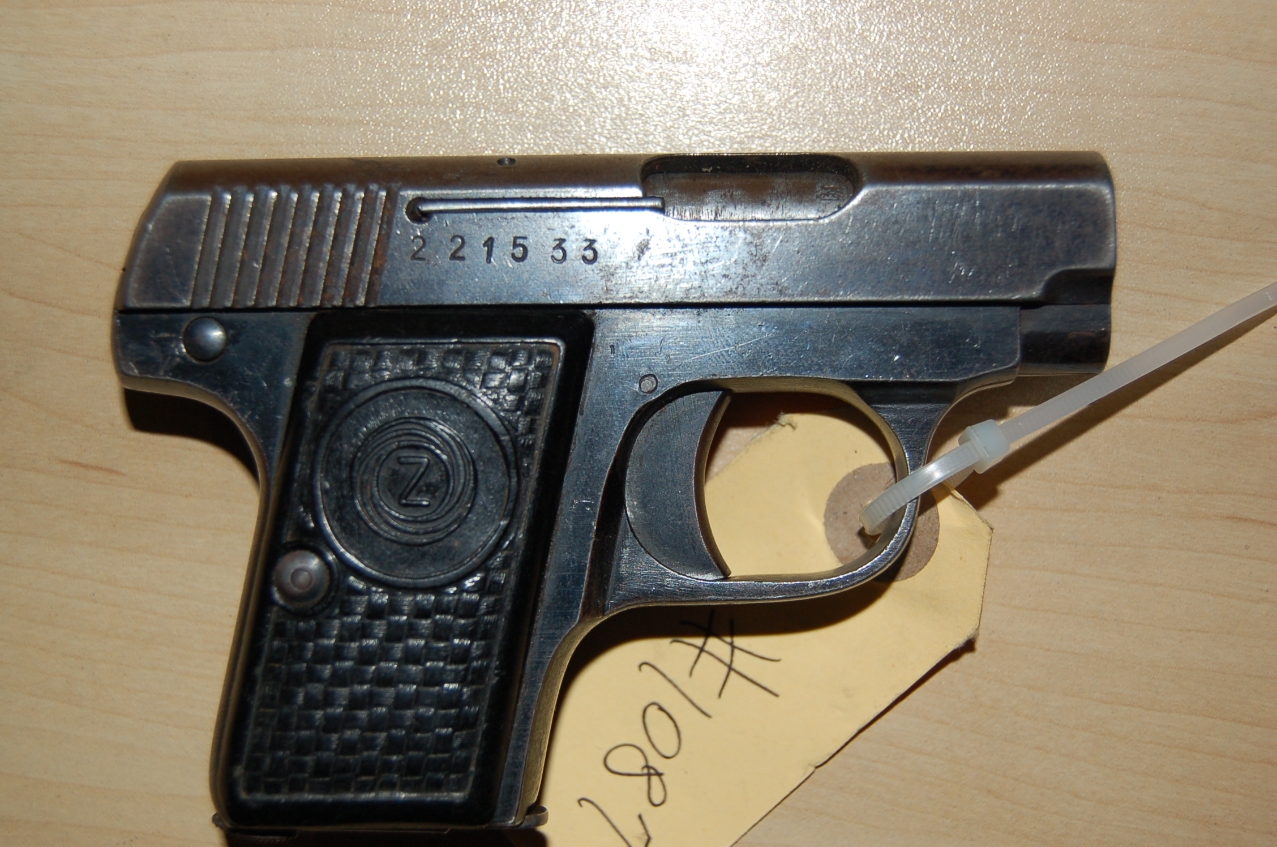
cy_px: 424
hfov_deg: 38.9
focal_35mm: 51
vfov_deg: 26.4
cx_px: 638
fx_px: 1806
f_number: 4.5
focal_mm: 34
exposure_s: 1/60
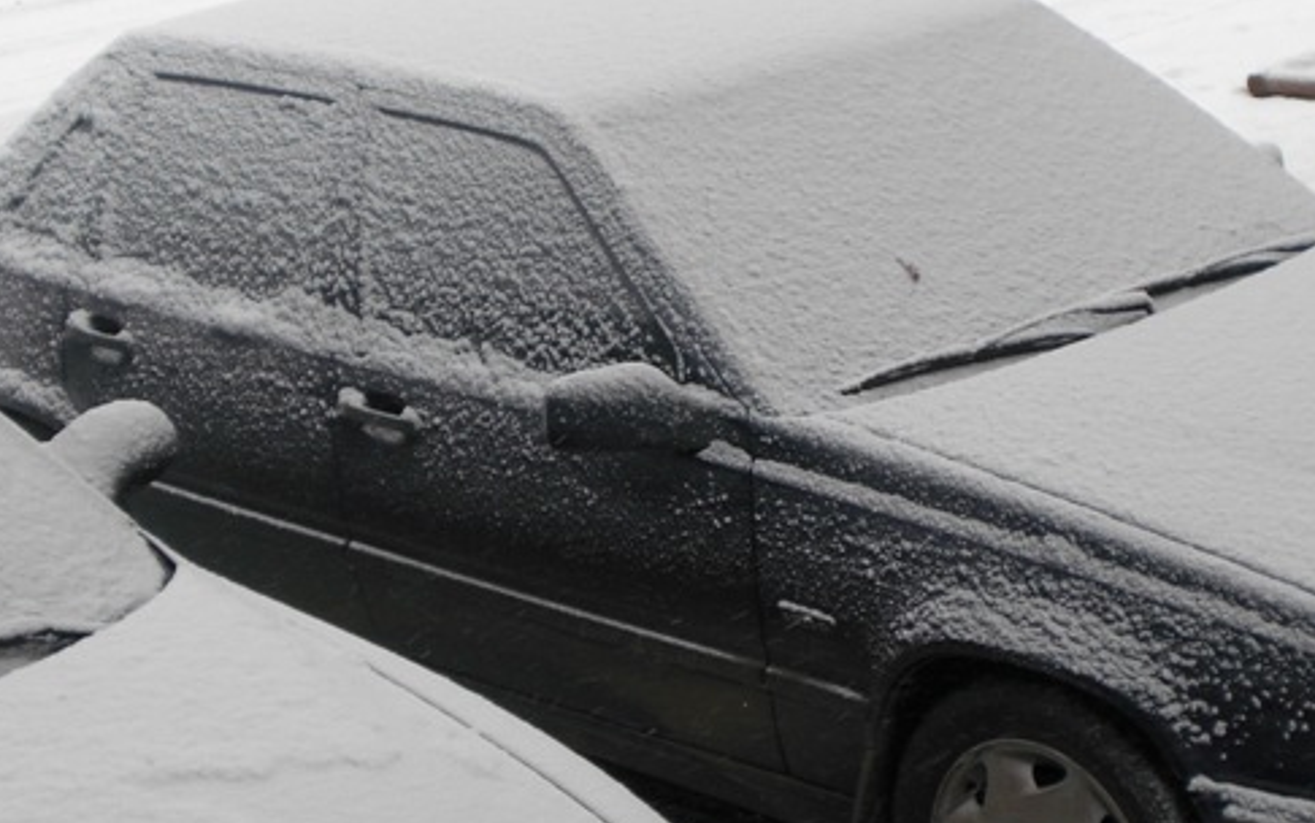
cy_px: 328
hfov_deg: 23.2
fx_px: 3190
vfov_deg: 14.7
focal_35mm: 89
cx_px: 890
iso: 64
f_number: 3.6
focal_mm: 8.44
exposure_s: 1/100
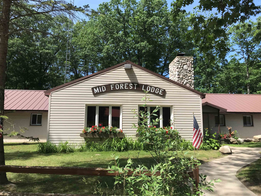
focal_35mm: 28
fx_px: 211
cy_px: 98
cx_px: 130
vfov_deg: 49.7
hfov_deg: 63.4
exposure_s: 1/1497
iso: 20
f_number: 1.8
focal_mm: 3.99
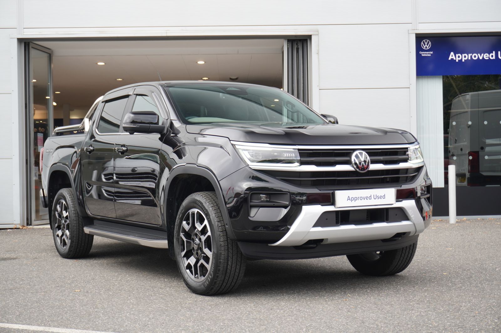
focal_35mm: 56
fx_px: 772
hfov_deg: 36.0
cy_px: 166
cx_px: 250
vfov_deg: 24.4
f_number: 5.6
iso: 160
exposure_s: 1/60
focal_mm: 37
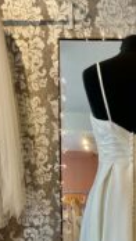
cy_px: 268
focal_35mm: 67
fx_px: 429
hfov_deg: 17.6
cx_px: 137
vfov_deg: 28.4
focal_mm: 5.1
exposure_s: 1/100
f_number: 1.6
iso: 80
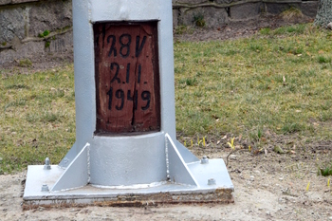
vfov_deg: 6.8
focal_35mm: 199
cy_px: -131
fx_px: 1834
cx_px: 123
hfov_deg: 10.3
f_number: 9
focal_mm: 58
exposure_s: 1/160
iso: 400
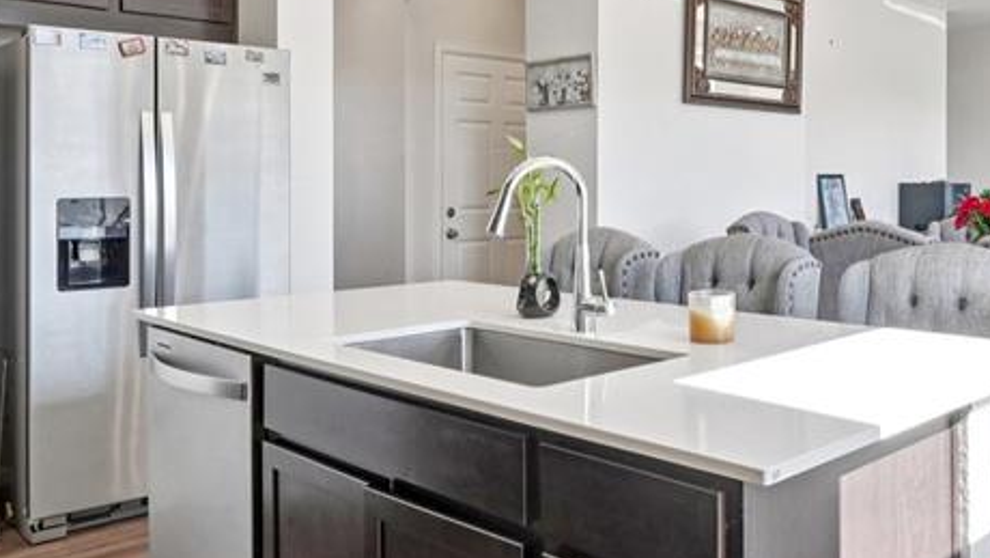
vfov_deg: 33.4
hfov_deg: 55.7
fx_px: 919
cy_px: 183
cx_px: 639
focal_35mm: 35
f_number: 8
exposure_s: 1/15
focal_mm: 10
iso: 800
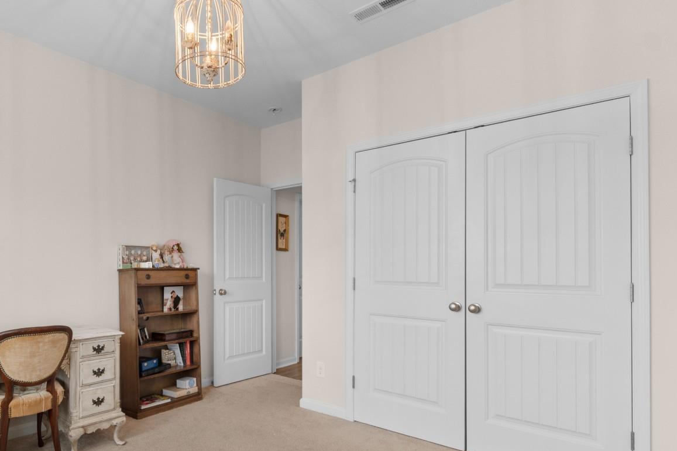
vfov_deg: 59.1
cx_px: 235
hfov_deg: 79.0
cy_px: 264
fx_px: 395
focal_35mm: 21
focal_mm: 10
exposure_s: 1.3
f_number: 4.5
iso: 100
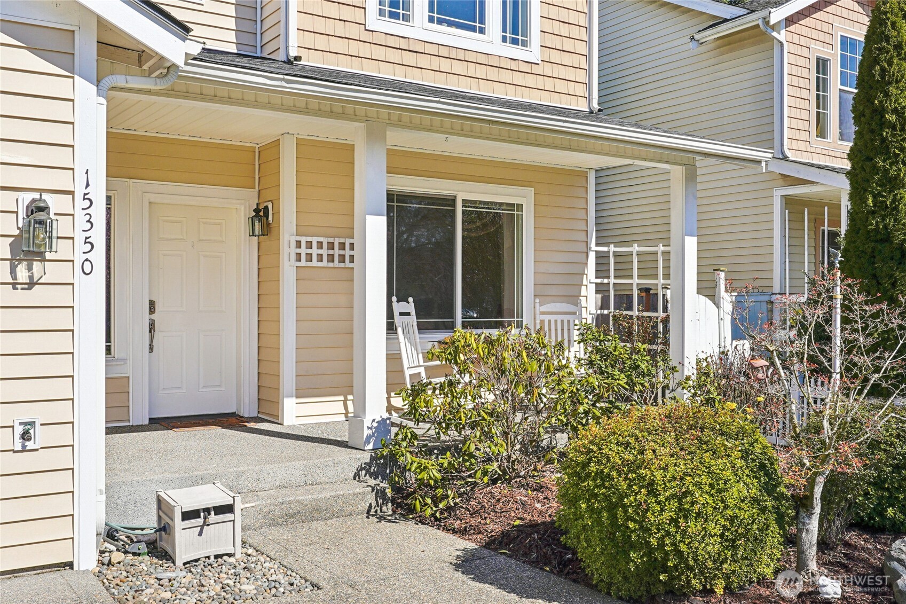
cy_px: 302
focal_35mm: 34
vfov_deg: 38.9
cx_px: 453
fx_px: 856
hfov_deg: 55.8
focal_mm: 23
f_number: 8
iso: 100
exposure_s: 1/250
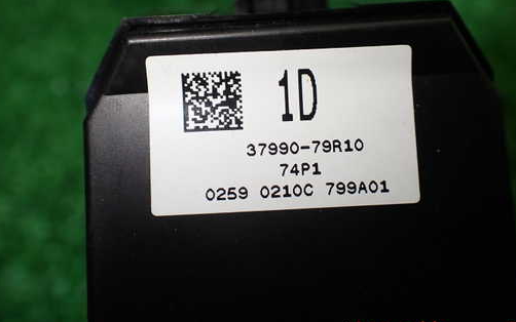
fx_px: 535
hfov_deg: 51.5
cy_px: 115
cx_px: 281
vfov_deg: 33.4
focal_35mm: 38
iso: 100
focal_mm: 5.4
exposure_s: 1/160
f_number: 2.3
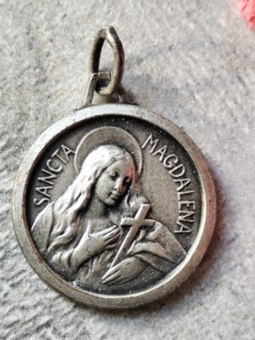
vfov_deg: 21.1
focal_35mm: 93
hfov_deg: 15.9
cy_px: 170
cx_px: 128
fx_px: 913
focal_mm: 6.19
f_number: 1.65
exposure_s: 1/50
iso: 160
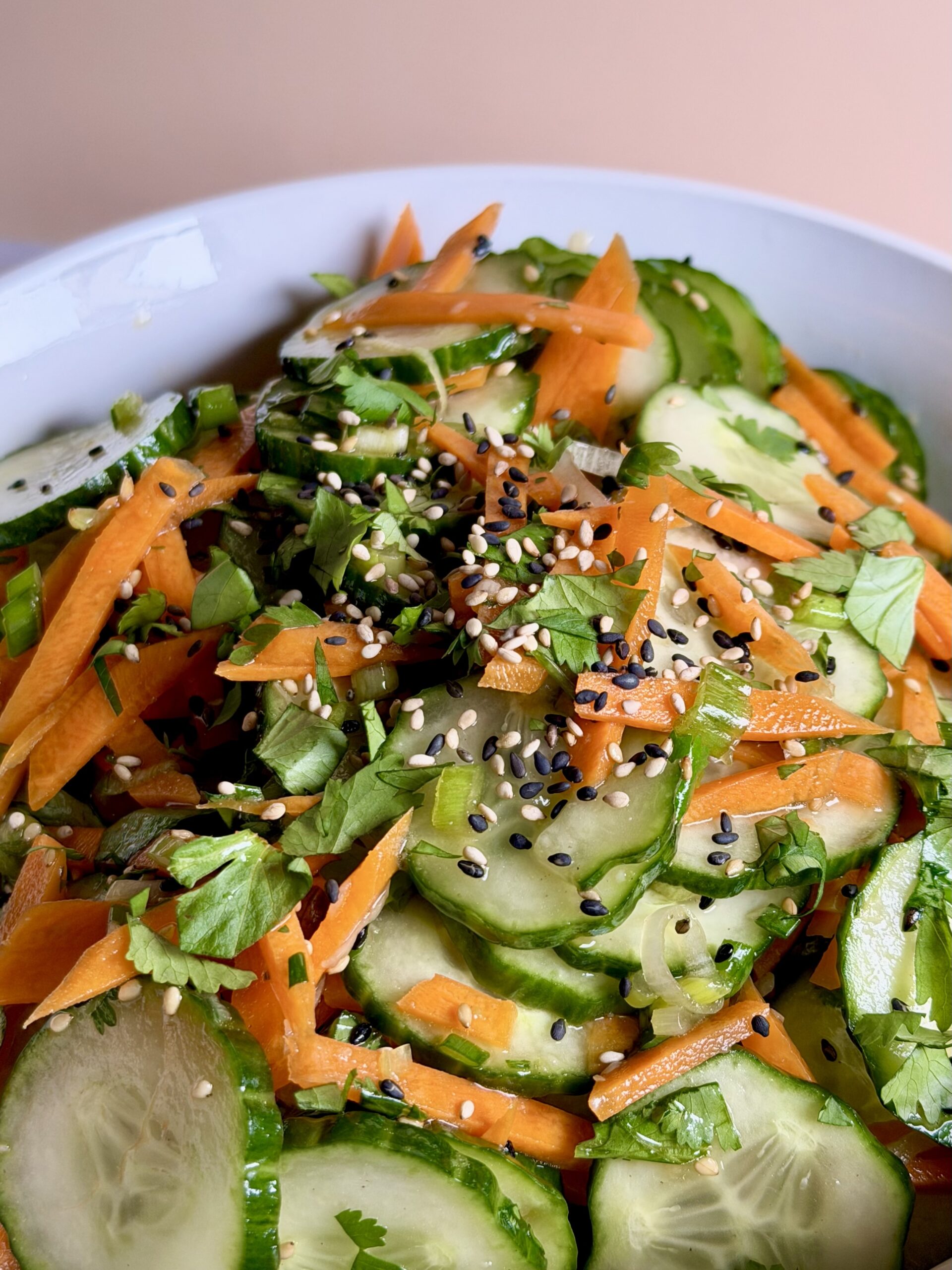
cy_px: 635
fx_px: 1760
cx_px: 476
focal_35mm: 48
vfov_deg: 39.7
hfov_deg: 30.3
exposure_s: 1/133
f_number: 1.78
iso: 50
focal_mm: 6.76
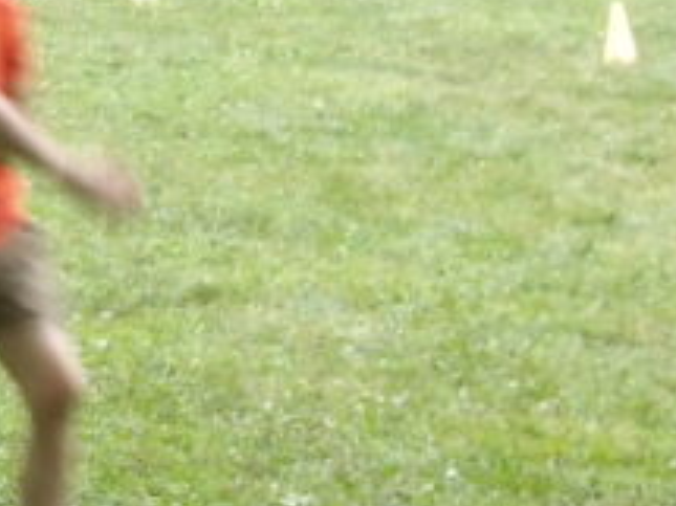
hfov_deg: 9.5
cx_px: -421
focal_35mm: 200
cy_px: -119
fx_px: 3904
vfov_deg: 7.4
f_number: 13.1
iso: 675
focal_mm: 7.6
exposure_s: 1/60
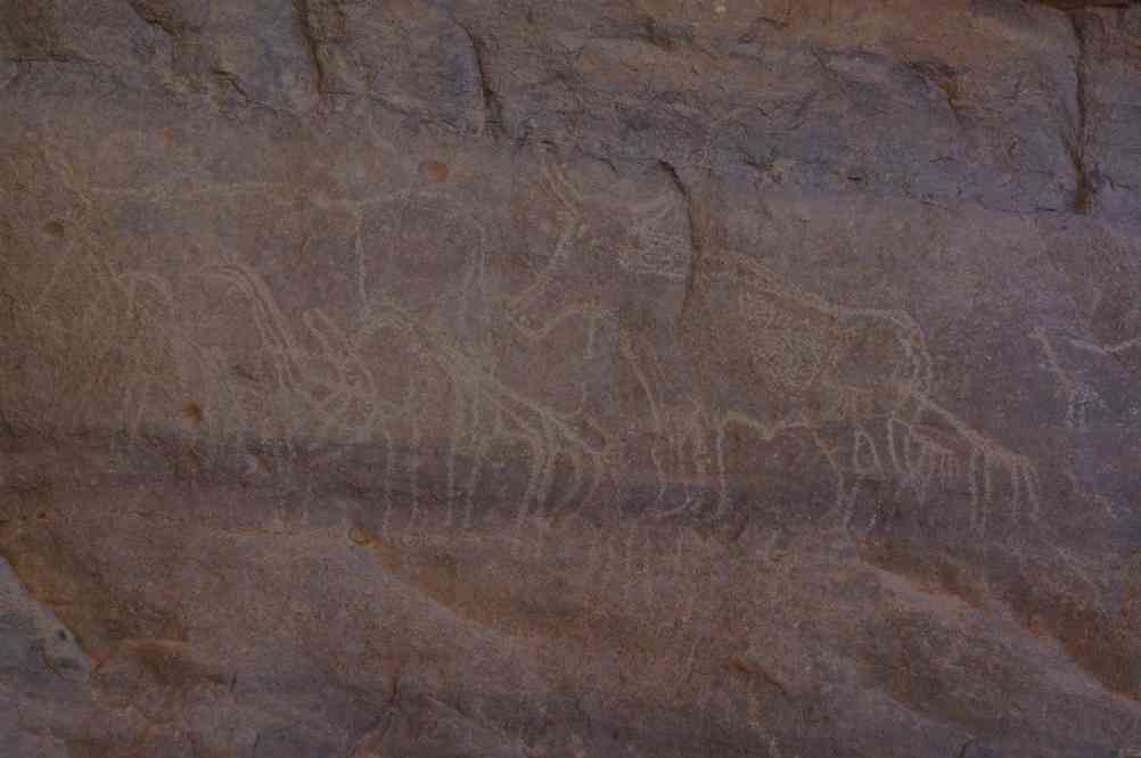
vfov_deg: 11.9
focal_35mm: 115
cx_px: 570
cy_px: 379
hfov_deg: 17.8
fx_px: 3641
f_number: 13
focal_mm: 77.4
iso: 1600
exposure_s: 1/180
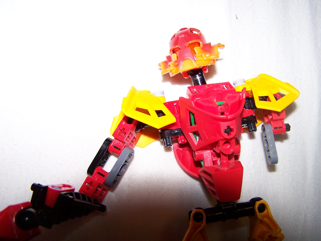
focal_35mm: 38
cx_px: 160
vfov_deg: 37.8
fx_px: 353
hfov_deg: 48.9
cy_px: 120
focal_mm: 6.3
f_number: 2.8
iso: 80
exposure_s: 1/60
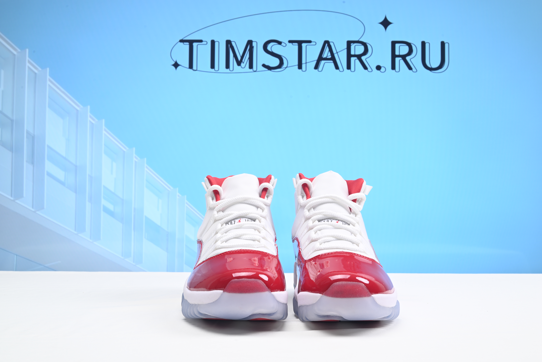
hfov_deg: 49.5
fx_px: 587
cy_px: 181
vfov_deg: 34.2
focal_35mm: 39
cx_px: 271
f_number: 16
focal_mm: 39
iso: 100
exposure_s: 1/2
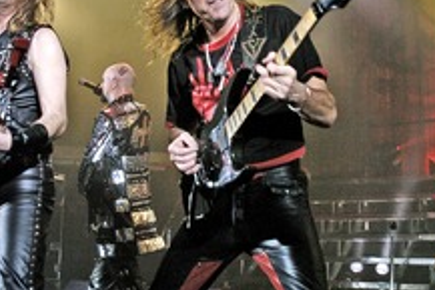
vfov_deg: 28.7
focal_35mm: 47
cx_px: 253
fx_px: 567
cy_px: 153
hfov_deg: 41.8
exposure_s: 1/160
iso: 800
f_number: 6.3
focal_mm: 17
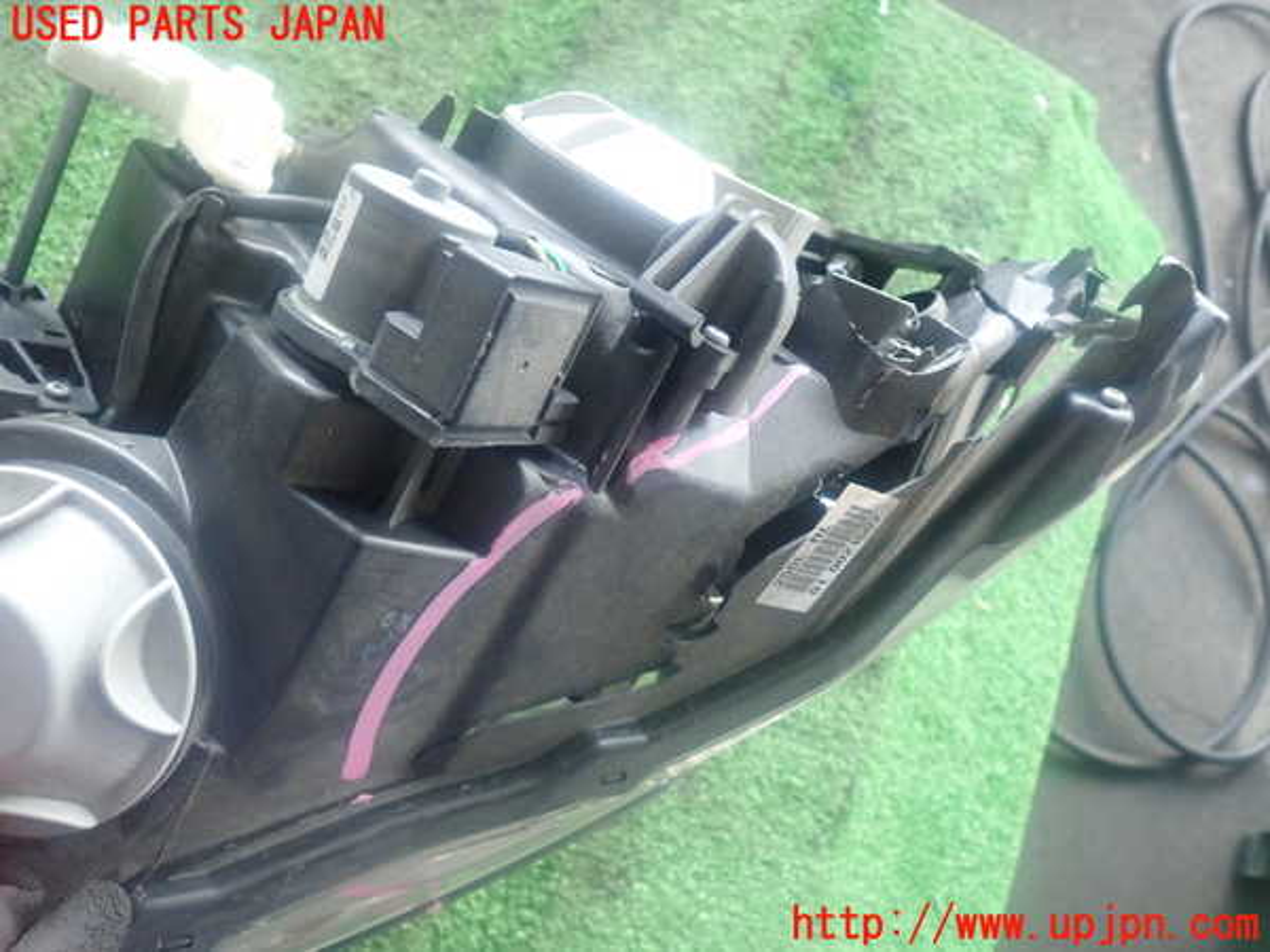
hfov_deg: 60.0
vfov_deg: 46.8
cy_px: 476
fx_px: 1101
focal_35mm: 30
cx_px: 635
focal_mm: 5.5
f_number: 2.3
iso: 640
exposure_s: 1/125
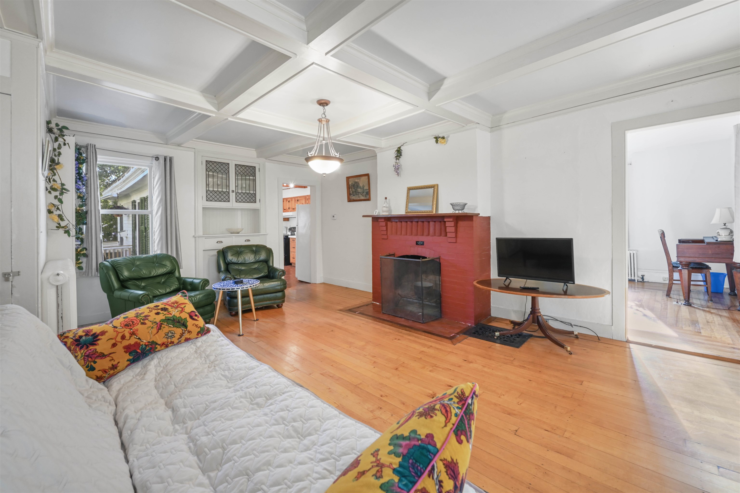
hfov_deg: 104.3
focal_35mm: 14
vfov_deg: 81.2
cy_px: 246
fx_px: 288
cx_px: 370
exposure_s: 1/60
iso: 400
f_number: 10
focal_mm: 14
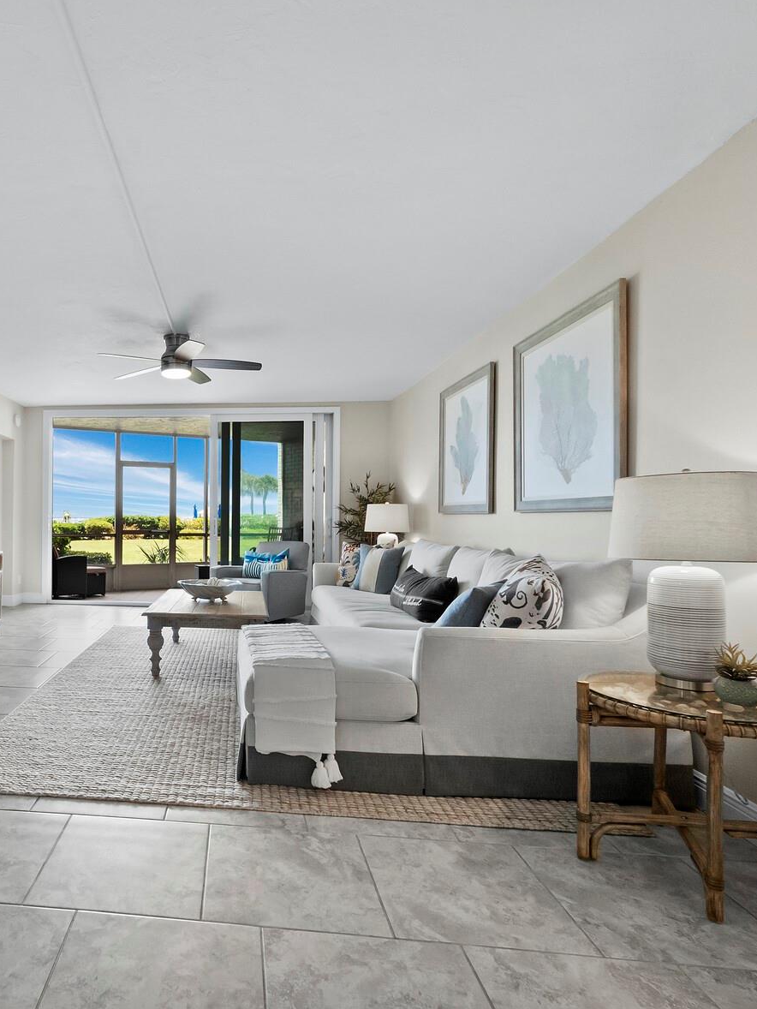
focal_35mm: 19
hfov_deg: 63.6
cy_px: 502
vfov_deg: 84.7
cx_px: 167
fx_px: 554
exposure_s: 1/6
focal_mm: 7
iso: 400
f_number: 10
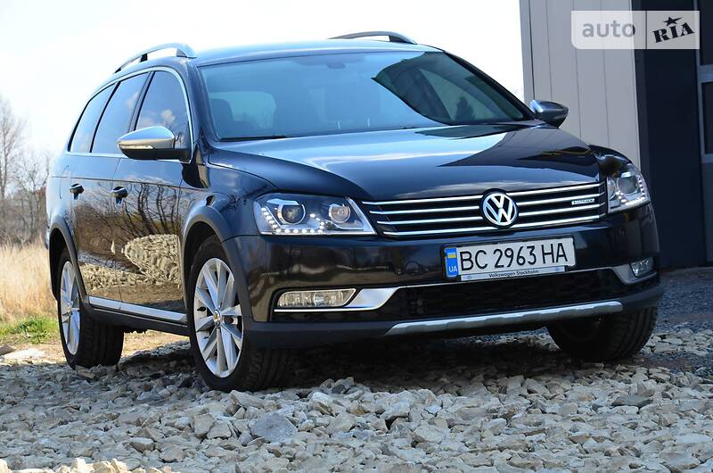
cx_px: 356
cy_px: 236
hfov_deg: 17.1
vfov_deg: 11.4
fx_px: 2372
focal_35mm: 120
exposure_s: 1/125
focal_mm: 80
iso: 180
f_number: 11
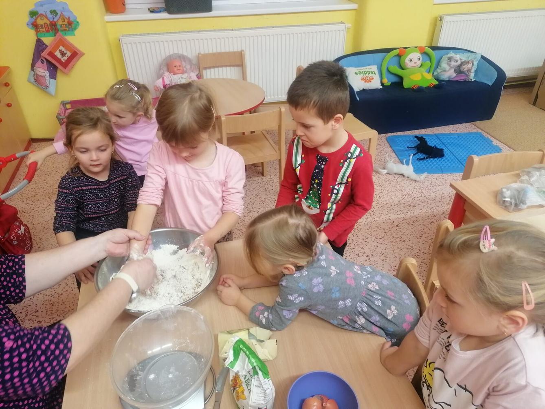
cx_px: 272
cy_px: 204
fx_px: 425
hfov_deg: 65.3
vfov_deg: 51.4
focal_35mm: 27
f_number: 1.8
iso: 250
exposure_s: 1/33.3
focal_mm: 4.75
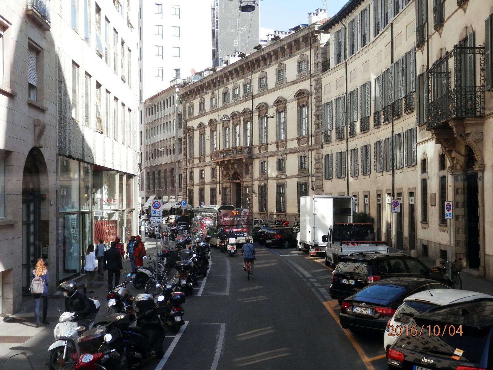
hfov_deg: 42.1
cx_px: 246
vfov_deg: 32.2
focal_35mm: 45
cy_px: 185
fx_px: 641
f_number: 3.8
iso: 80
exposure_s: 1/250
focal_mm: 8
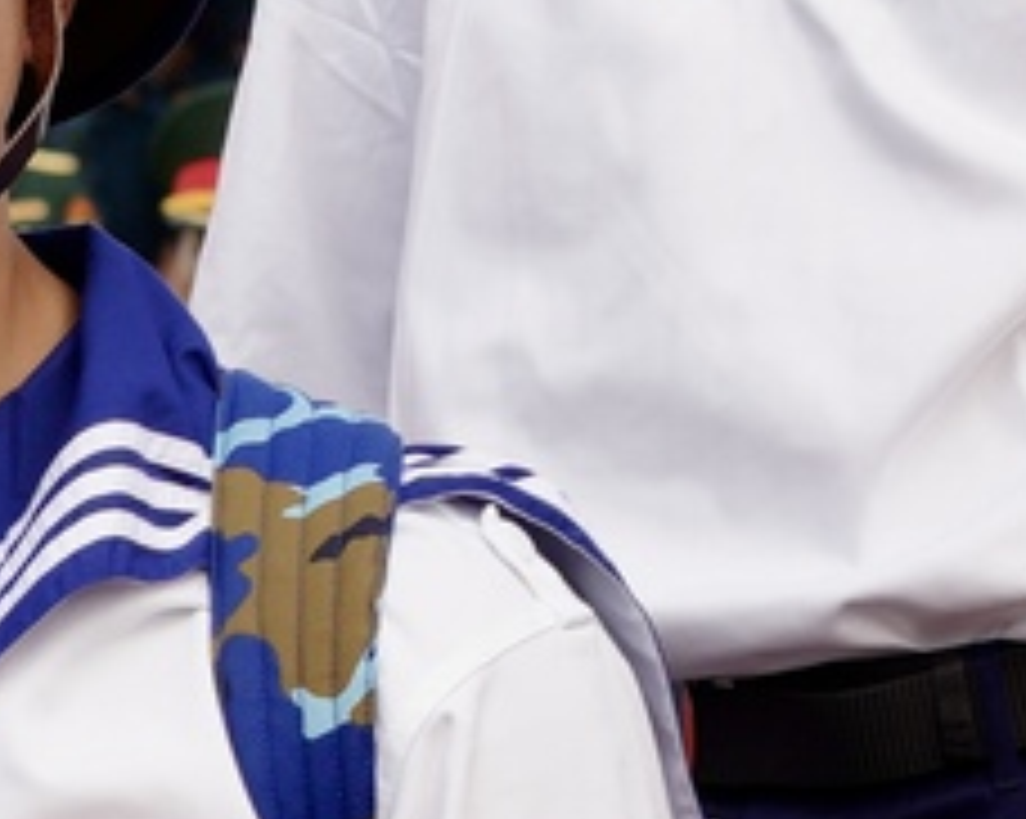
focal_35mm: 412
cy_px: -218
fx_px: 12500
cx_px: 2133
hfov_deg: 4.6
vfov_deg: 3.7
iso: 100
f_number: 6.3
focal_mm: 50
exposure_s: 1/100
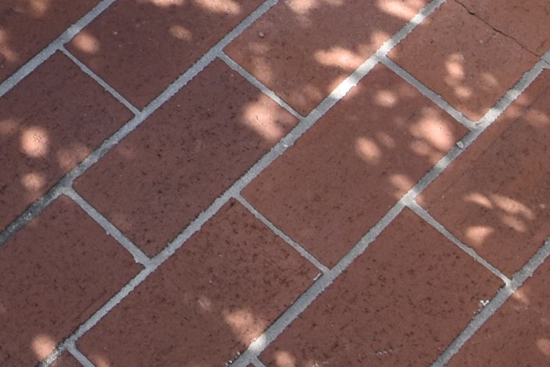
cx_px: -250
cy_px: -239
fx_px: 1574
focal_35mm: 103
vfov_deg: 12.4
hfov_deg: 17.9
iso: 200
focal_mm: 10
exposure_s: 1/350
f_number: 9.5
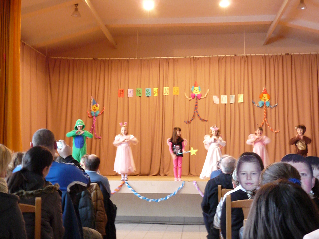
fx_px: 525
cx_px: 160
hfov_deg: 33.8
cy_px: 120
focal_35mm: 57
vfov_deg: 25.7
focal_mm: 10.1
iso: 800
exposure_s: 1/8
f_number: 3.2
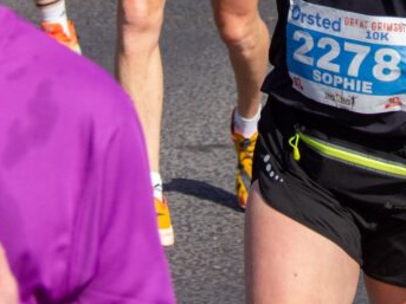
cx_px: 348
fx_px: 3635
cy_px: -89
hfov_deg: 6.4
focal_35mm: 310
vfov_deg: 4.8
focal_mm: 72
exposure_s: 1/640
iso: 320
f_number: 8
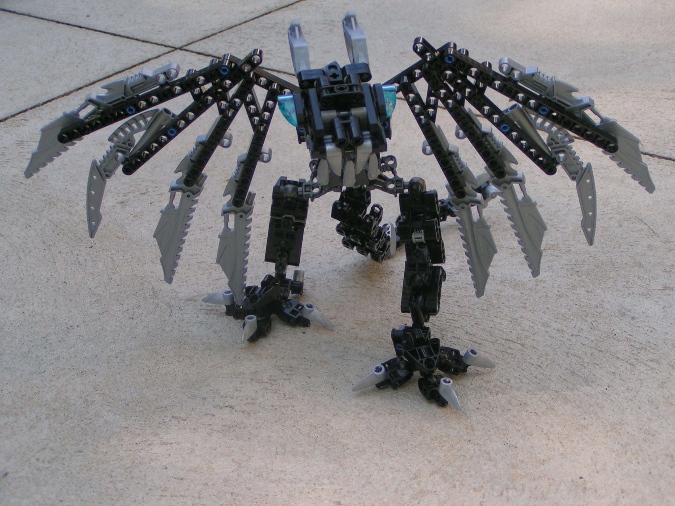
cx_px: 338
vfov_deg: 21.6
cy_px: 253
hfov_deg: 28.6
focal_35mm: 68
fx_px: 1326
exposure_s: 1/160
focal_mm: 10.5
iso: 50
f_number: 3.2
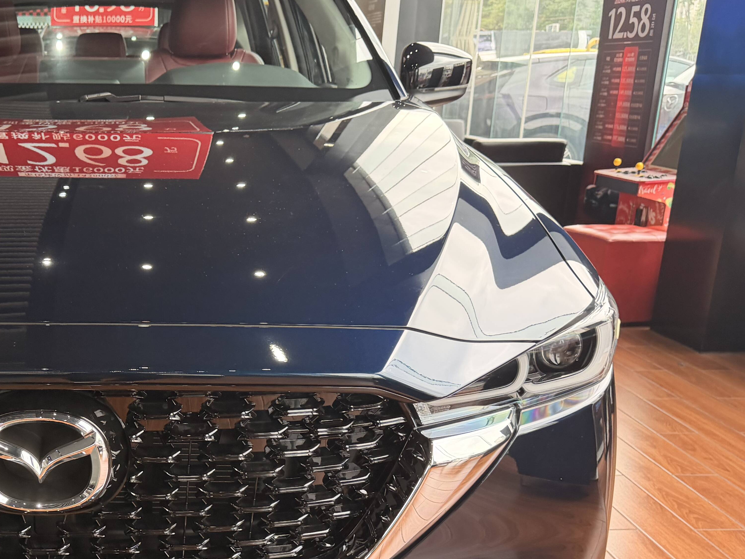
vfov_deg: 31.0
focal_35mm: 46
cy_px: 417
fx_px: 990
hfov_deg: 39.0
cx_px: 109
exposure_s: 1/64
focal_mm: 6.76
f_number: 1.78
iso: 200
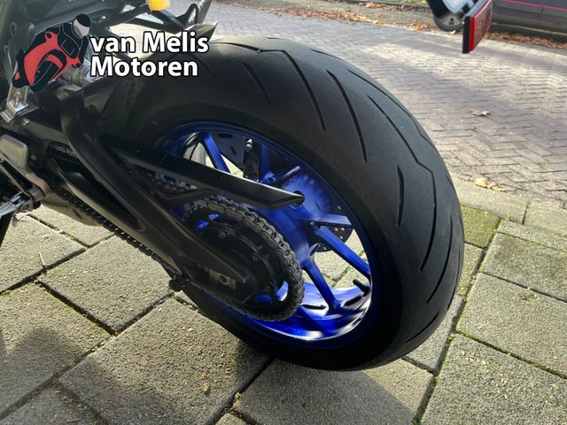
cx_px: 284
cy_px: 212
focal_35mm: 26
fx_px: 426
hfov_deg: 67.3
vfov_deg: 53.1
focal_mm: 5.1
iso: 50
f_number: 1.6
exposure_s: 1/122
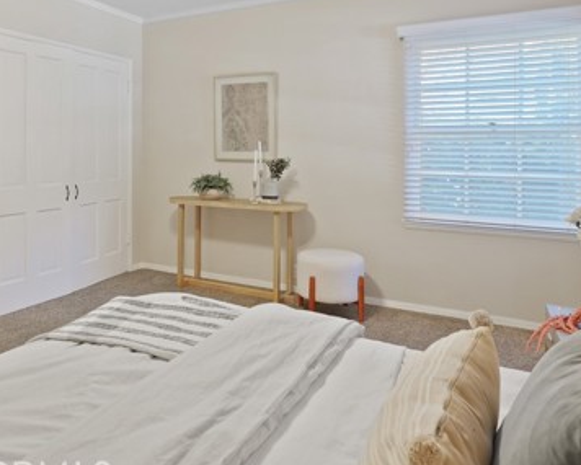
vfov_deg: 50.8
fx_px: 479
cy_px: 151
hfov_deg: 61.7
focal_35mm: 28
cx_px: 219
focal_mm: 16.5
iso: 1600
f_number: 5
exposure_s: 1/15
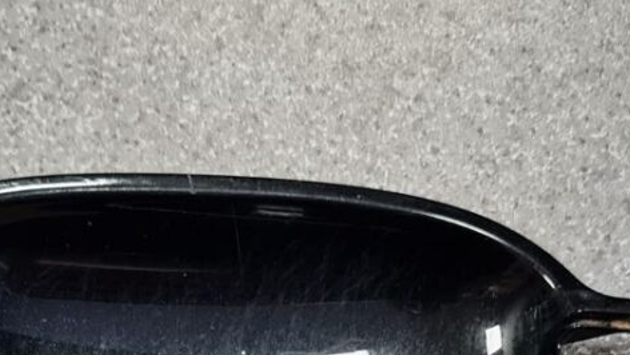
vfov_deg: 12.8
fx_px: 1404
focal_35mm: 84
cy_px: 690
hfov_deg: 25.2
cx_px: 215
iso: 160
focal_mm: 5.4
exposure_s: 1/50
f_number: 1.8
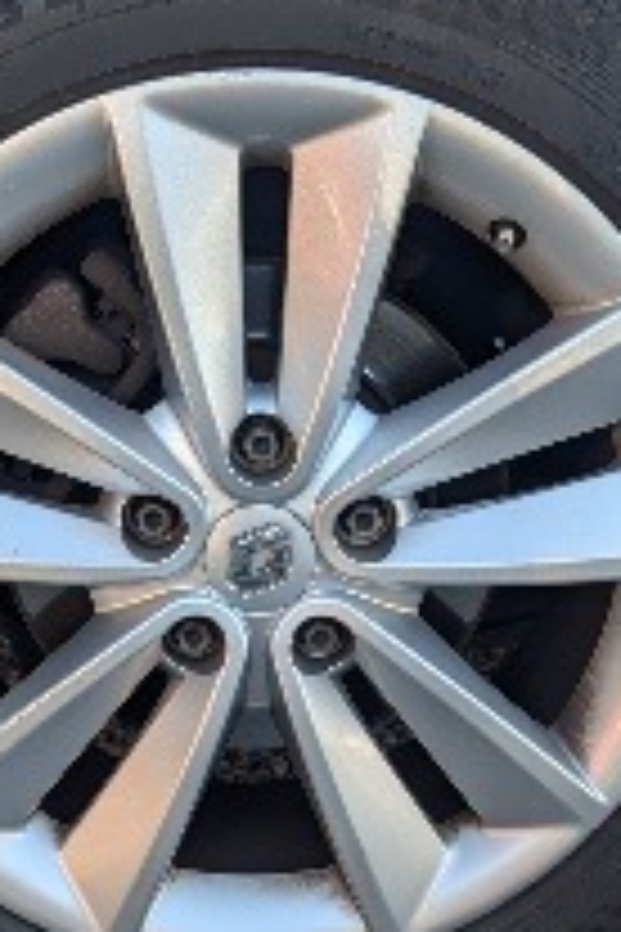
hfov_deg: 27.0
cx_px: 270
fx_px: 1294
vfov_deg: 39.5
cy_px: 536
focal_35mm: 50
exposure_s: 1/112
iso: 21
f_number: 1.68
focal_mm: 6.9
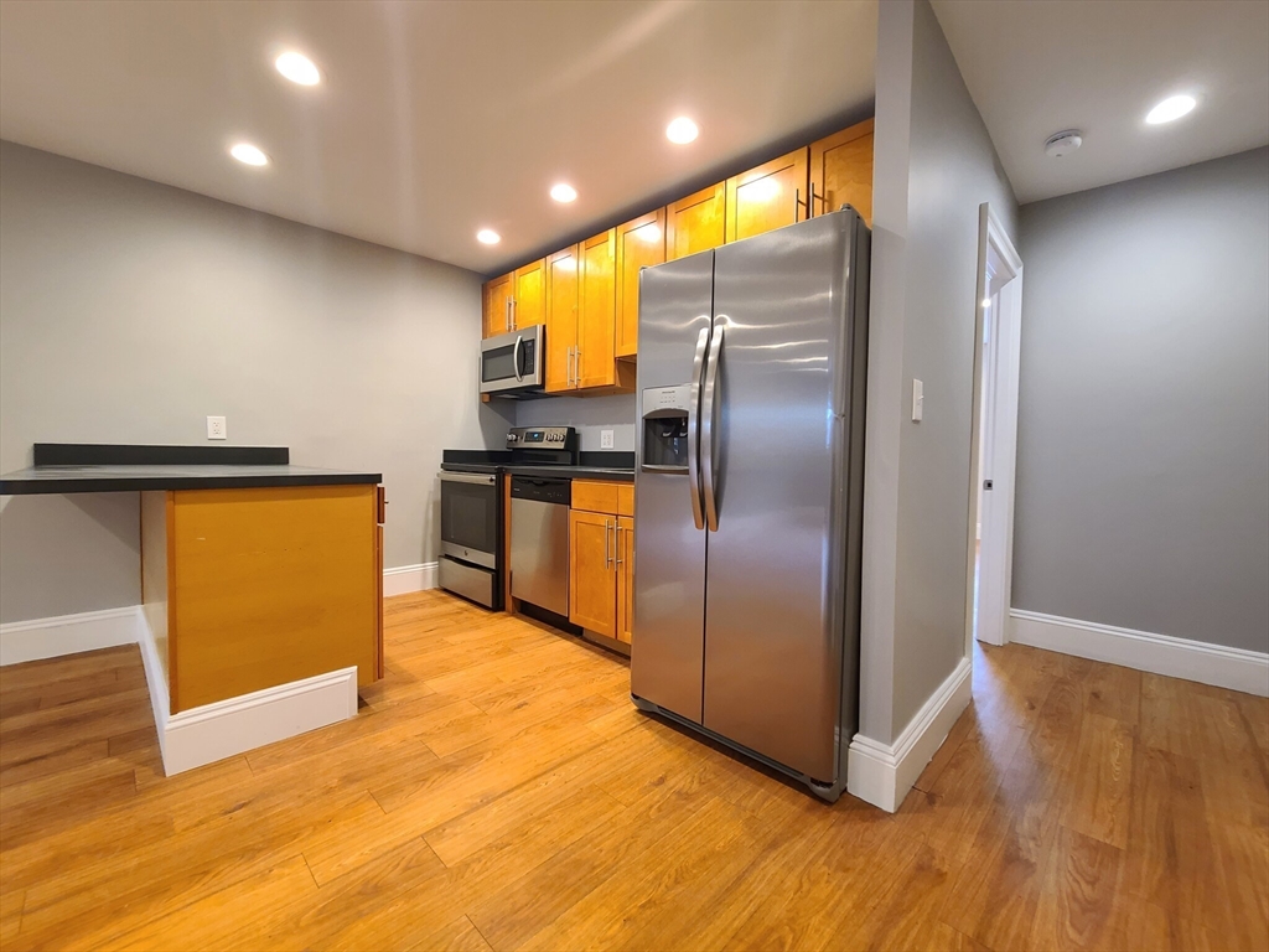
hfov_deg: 106.2
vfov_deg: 89.9
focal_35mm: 13
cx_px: 634
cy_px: 476
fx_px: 477
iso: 320
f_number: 2.2
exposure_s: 1/39
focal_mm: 2.2
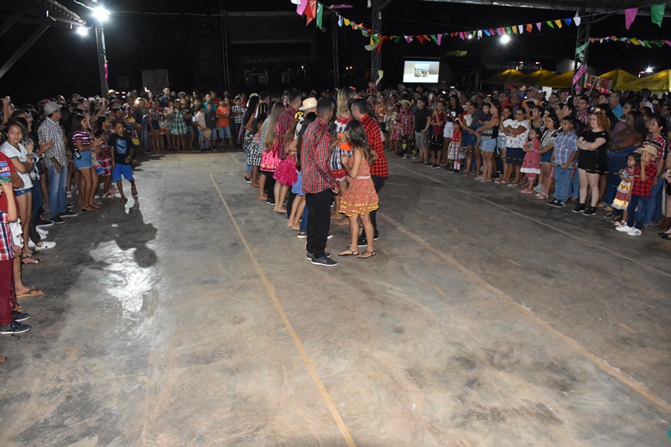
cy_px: 224
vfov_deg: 47.9
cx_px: 336
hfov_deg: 67.4
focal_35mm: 27
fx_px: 503
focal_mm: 18
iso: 3200
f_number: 3.5
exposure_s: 1/100
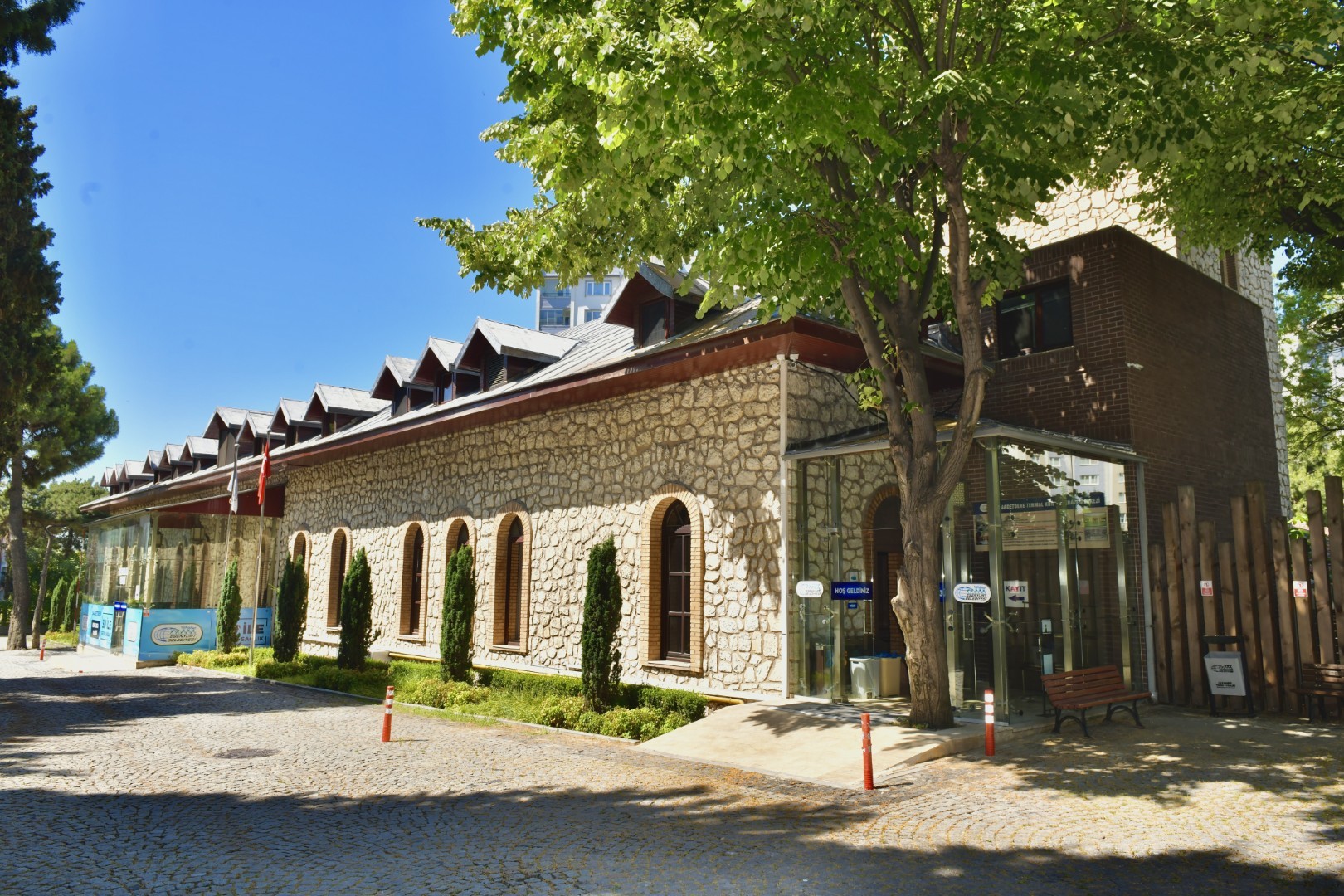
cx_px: 672
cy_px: 448
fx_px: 896
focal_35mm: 24
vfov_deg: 53.1
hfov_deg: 73.7
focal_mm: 24
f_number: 9
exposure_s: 1/200
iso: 200
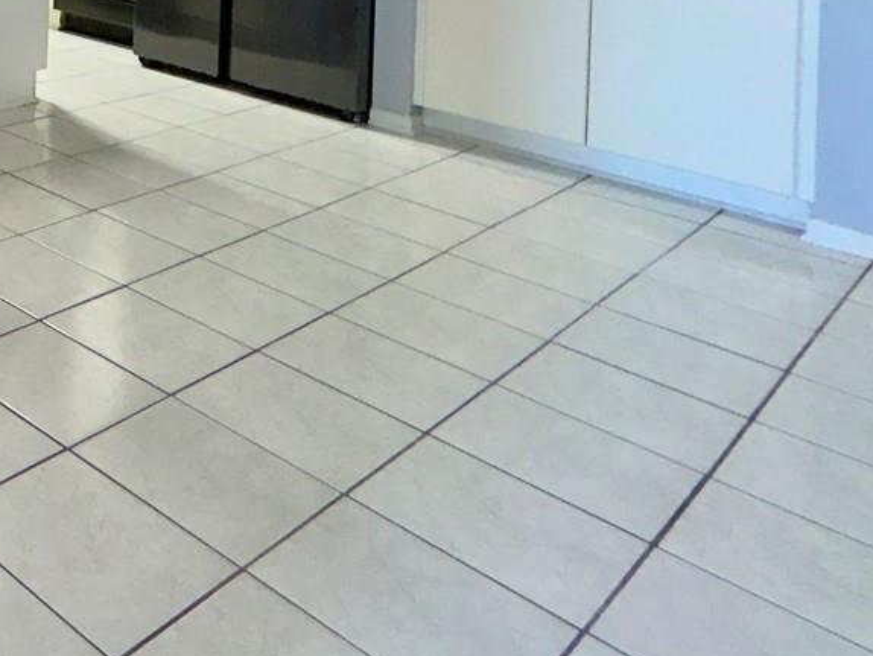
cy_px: -201
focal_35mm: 39
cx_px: -268
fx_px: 984
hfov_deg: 34.0
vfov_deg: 29.5
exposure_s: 1/60
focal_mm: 2.22
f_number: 2.2
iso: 200
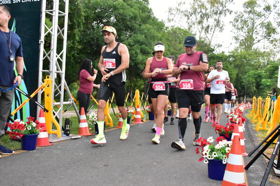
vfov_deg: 36.9
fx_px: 280
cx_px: 140
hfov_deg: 53.1
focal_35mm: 36
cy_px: 93
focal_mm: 24
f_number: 6.3
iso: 8000
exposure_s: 1/250
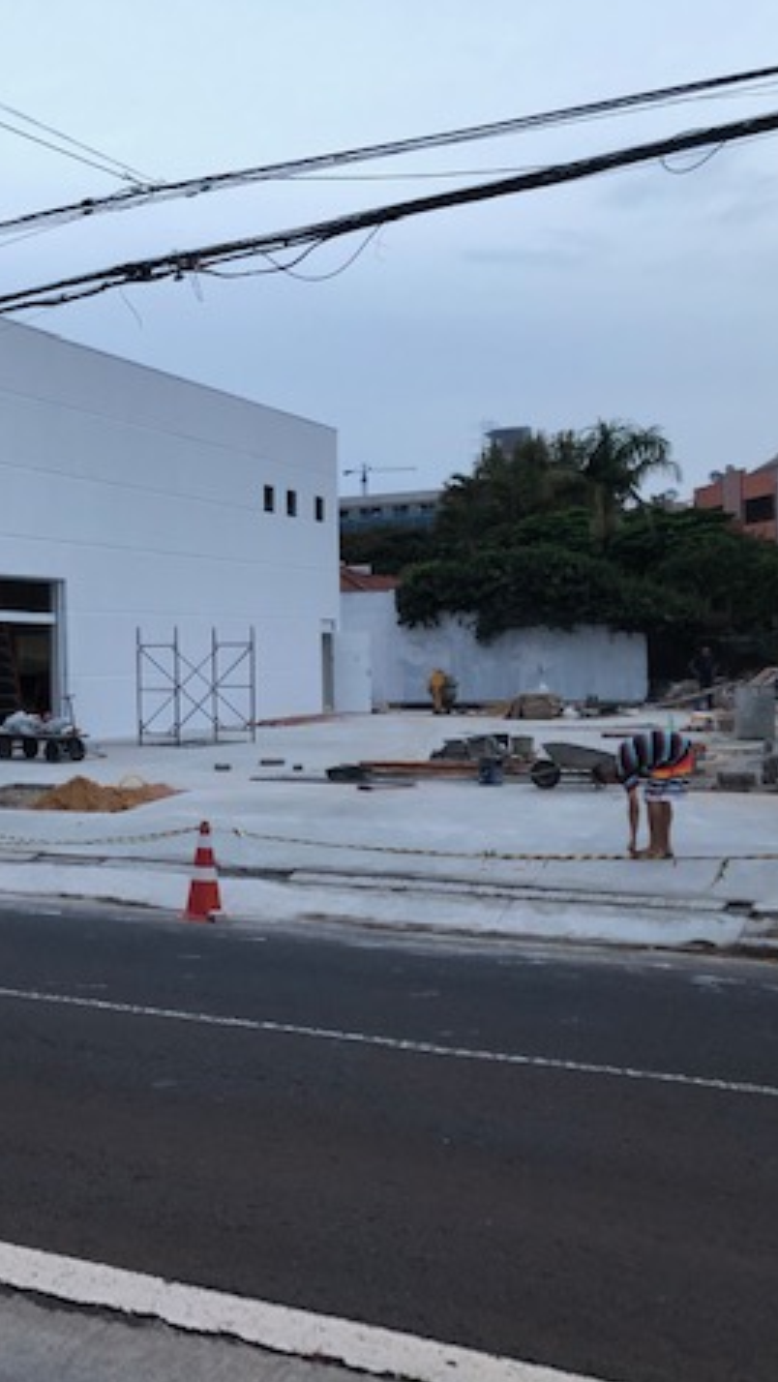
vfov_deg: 49.4
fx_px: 1503
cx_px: 15
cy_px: 691
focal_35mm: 41
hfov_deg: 27.5
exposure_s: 1/24
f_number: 1.8
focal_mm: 3.99
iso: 40
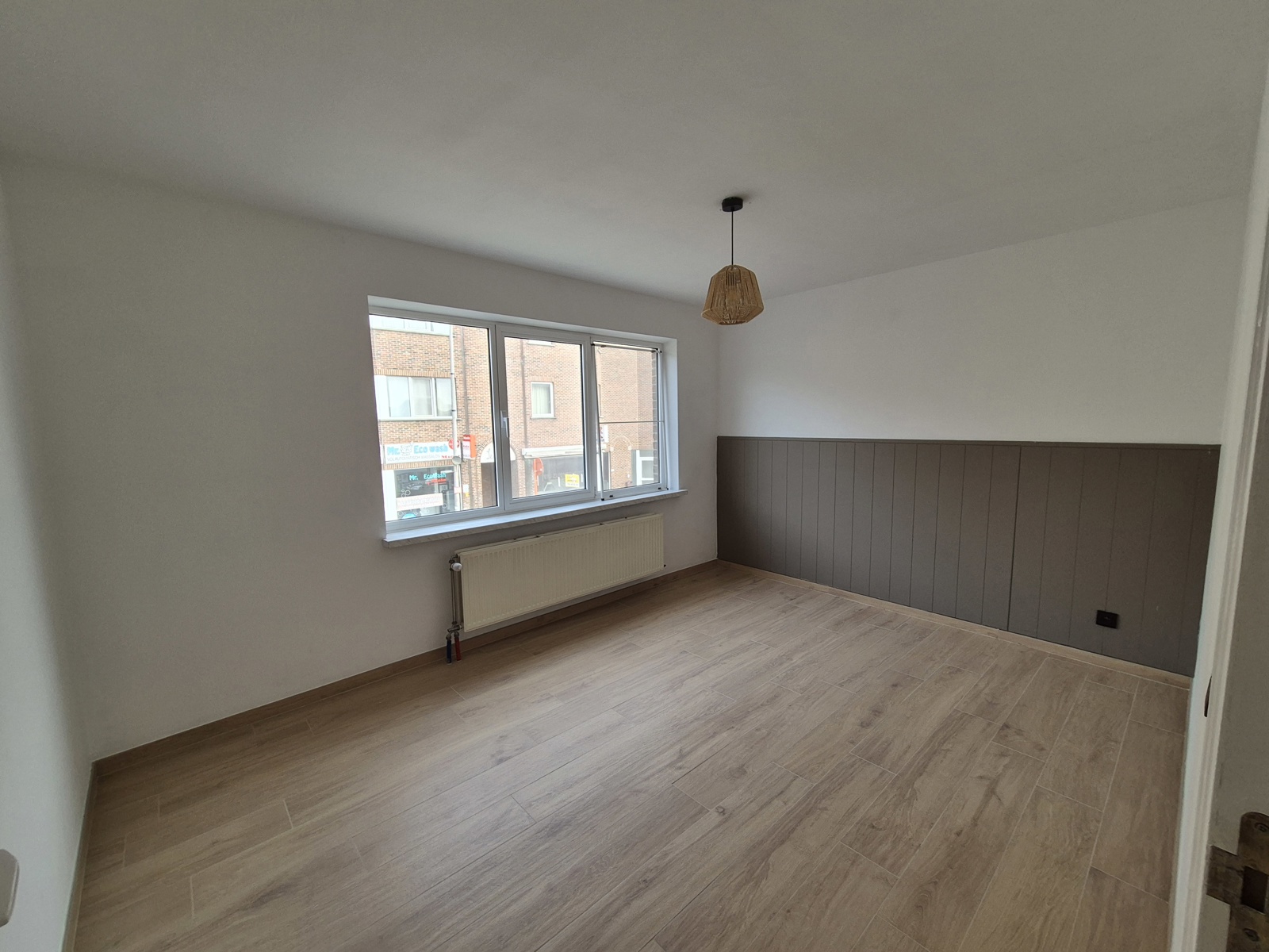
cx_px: 634
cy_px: 476
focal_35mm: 13
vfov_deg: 89.9
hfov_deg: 106.2
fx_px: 477
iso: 64
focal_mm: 2.2
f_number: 2.2
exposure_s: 1/100
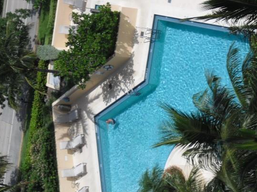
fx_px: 943
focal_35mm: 127
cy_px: 114
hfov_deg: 15.5
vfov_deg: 11.7
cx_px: 118
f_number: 14.1
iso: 64
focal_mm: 18.9
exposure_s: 1/60
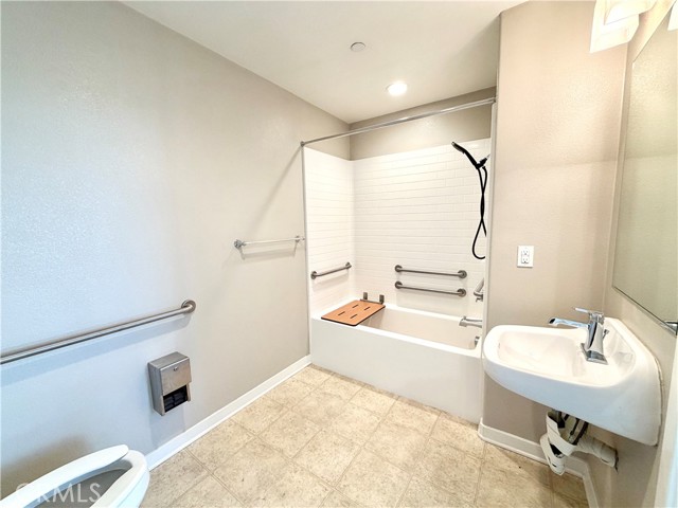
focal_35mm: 14
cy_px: 254
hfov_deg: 102.1
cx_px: 339
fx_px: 274
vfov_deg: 85.7
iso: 160
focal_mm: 2.22
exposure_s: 1/120
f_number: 2.2
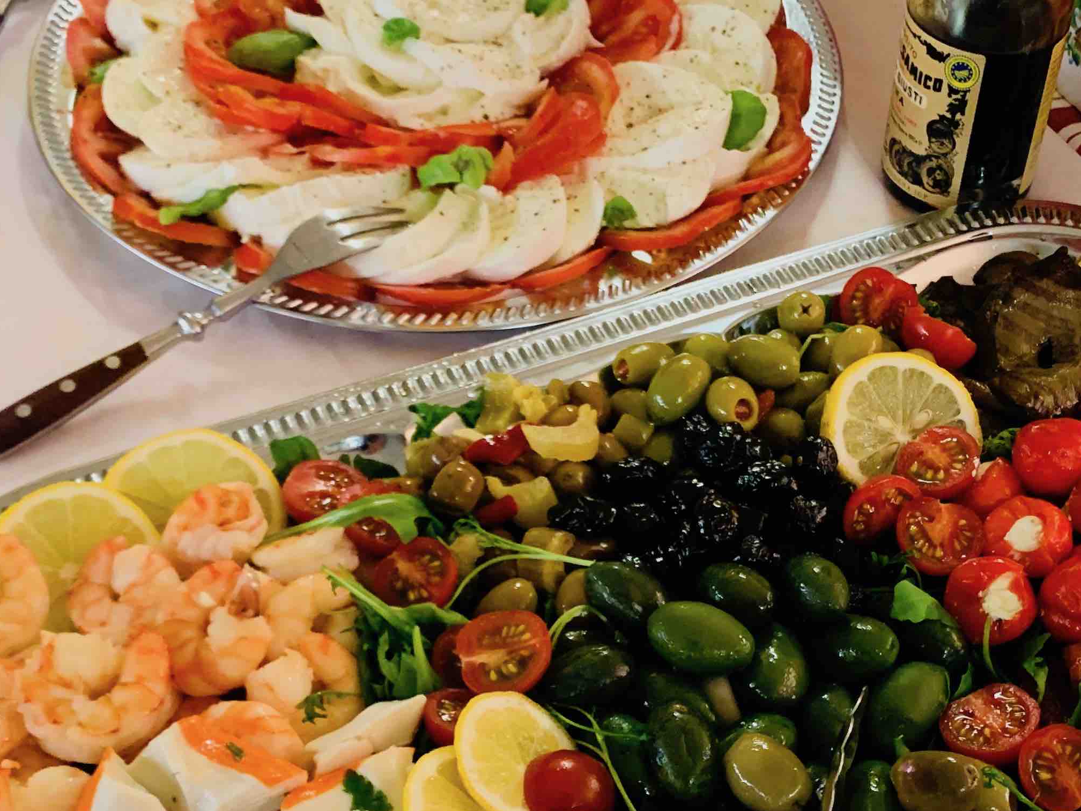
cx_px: 675
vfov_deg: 27.5
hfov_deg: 36.6
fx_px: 1624
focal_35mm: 52
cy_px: 647
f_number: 1.8
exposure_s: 1/25
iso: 640
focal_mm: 4.25
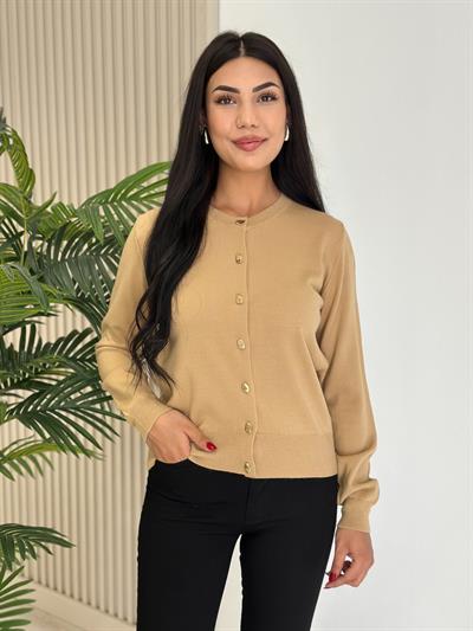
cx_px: 236
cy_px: 316
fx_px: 874
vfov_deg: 39.6
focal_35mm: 48
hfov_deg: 30.3
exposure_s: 1/345
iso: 80
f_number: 1.78
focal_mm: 6.86
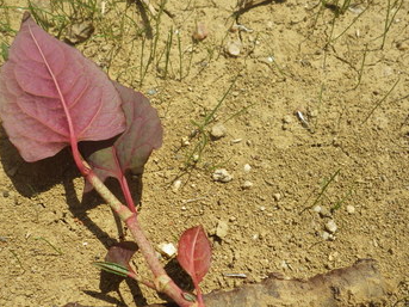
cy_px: 198
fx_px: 413
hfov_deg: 52.4
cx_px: 169
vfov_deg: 40.3
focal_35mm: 35
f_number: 7.9
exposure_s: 1/320
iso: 125
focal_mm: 4.5
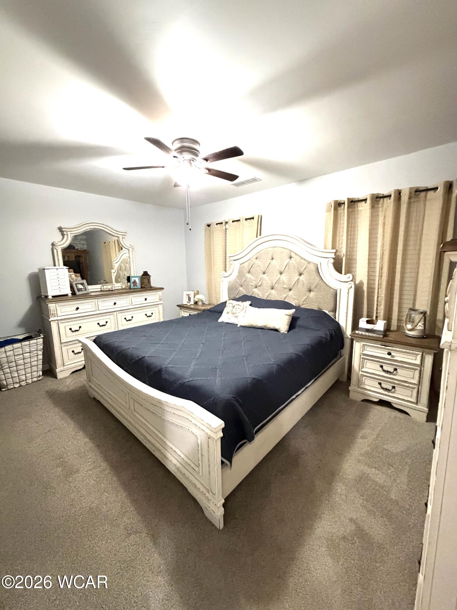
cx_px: 228
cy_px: 305
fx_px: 246
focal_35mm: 14
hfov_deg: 85.7
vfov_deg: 102.1
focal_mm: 2.22
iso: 1000
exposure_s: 1/60
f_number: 2.2
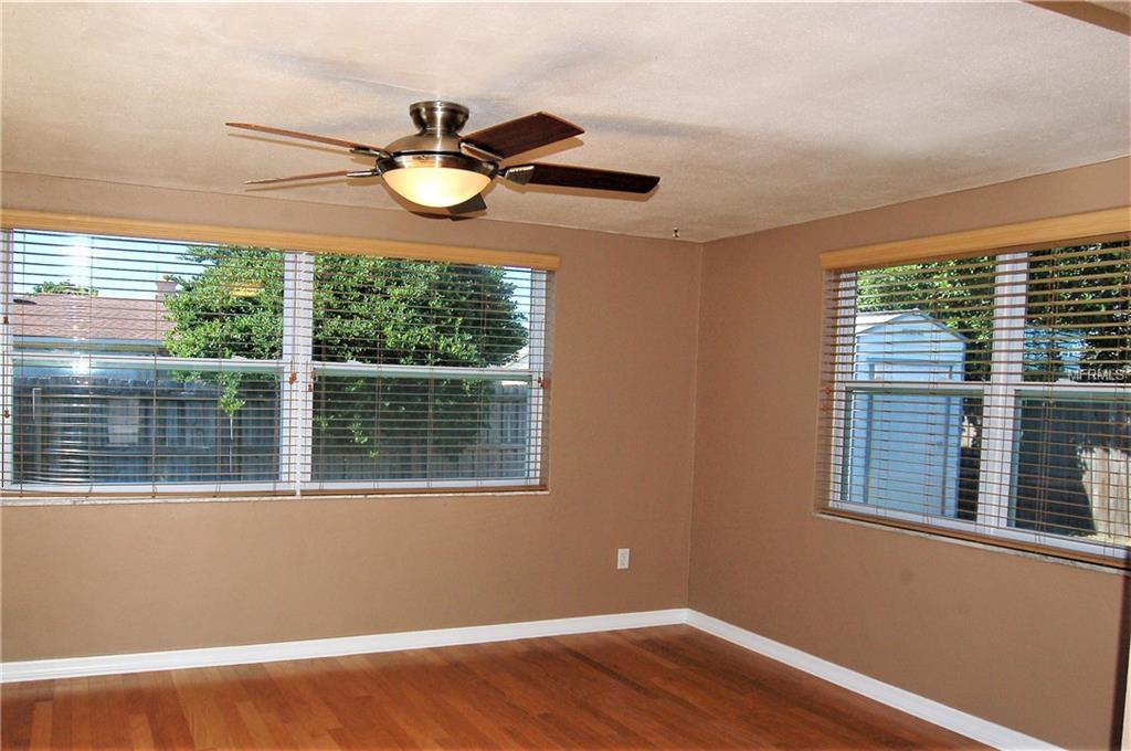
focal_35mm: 27
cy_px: 376
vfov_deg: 47.8
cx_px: 566
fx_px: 847
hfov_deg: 67.4
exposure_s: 1/250
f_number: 8
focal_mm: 18
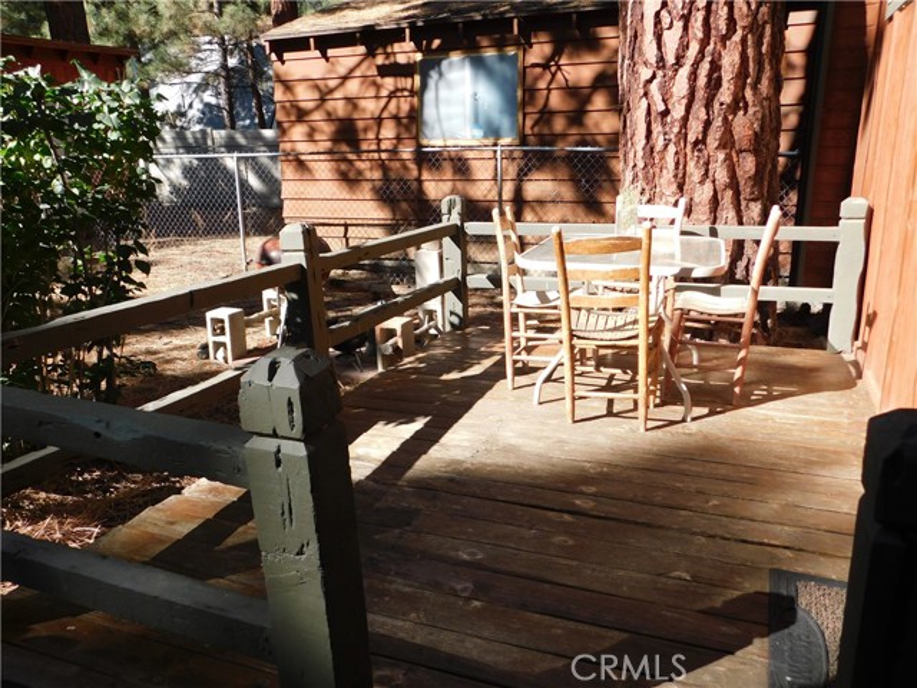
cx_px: 458
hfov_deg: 63.4
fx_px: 742
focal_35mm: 28
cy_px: 344
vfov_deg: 49.7
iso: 125
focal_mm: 4.9
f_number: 3.2
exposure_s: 1/500
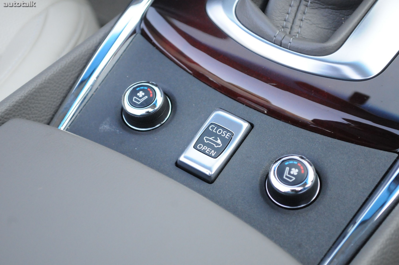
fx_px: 913
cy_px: 132
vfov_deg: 16.5
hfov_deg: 24.6
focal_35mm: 82
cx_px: 200
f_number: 5.6
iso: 2000
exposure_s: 1/160
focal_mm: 55
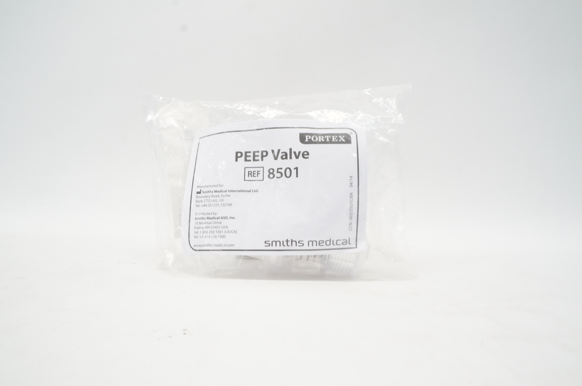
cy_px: 193
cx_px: 291
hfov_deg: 67.4
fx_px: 436
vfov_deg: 47.8
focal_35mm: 27
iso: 800
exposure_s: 1/20
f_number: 11
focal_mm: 18
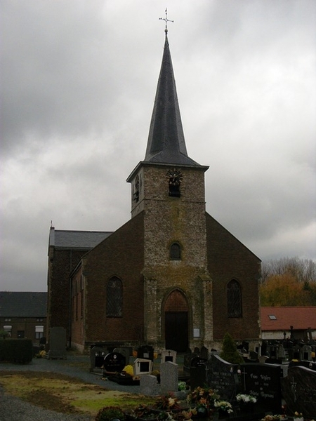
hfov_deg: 36.0
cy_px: 210
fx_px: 487
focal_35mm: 40
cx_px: 158
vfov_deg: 46.8
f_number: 3.2
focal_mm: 7.1
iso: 80
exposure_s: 1/320
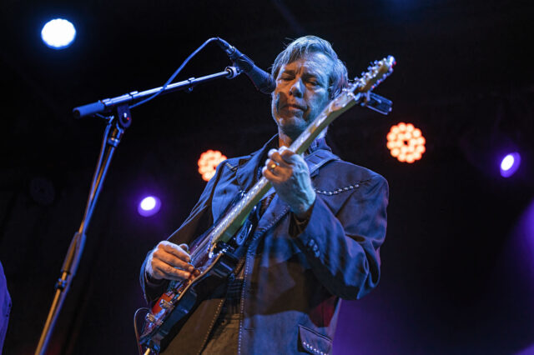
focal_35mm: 86
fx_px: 1275
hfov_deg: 23.7
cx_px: 267
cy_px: 178
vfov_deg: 15.9
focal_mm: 86
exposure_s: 1/100
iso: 2500
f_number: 3.2
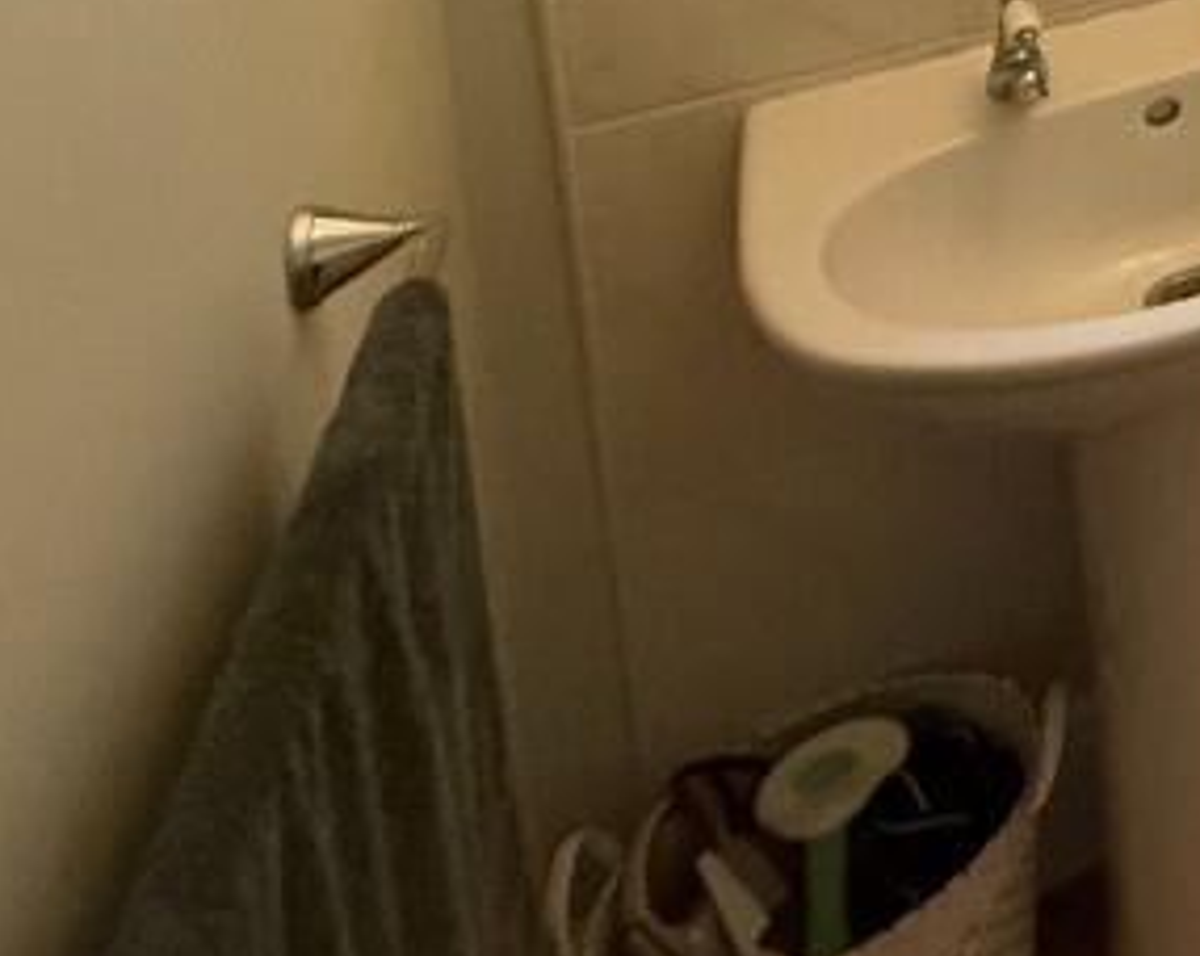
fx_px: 1738
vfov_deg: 23.2
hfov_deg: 22.7
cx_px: 2127
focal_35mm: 49
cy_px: -566
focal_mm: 2.22
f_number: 2.2
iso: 320
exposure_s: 1/50
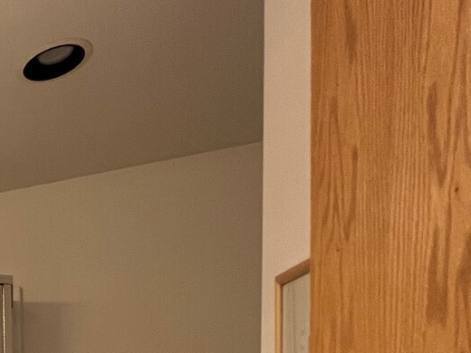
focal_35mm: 40
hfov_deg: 29.1
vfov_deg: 28.4
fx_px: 544
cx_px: -234
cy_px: 476
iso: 200
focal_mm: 1.57
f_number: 1.8
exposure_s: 1/120
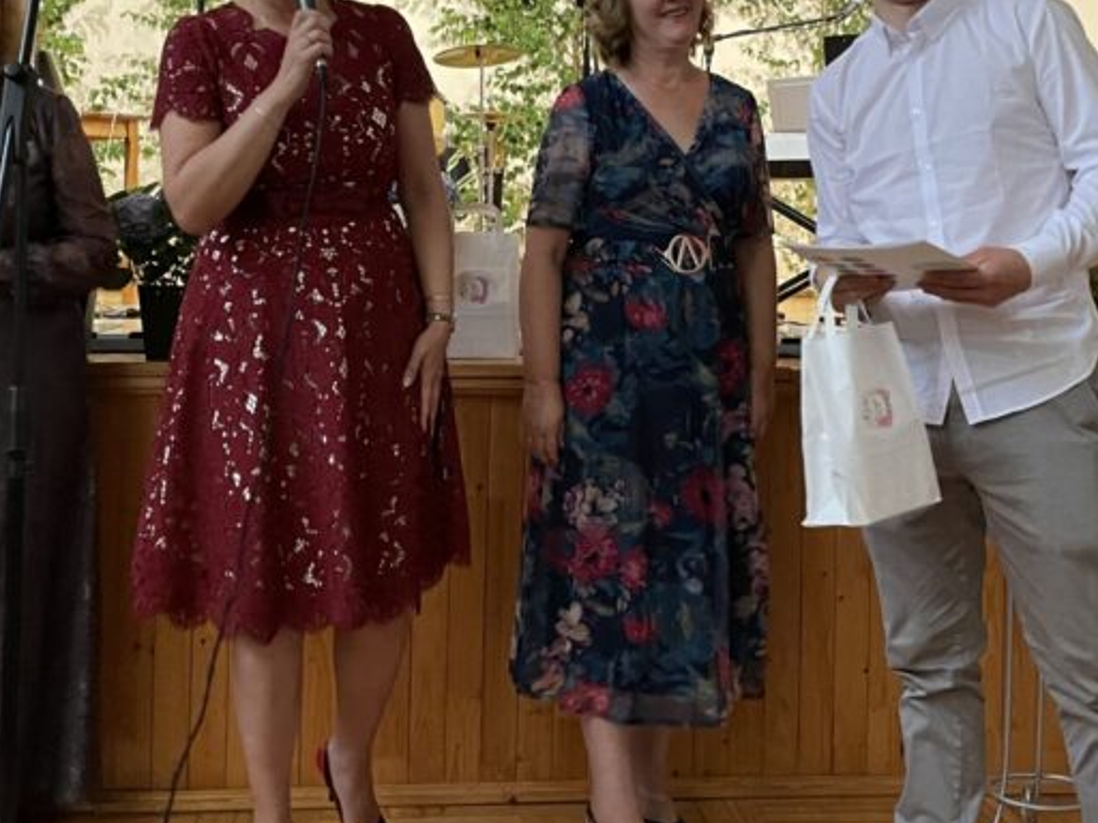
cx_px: 566
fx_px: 1649
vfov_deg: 27.8
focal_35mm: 52
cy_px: 270
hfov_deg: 36.8
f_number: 1.6
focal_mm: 4.2
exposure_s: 1/33
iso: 400
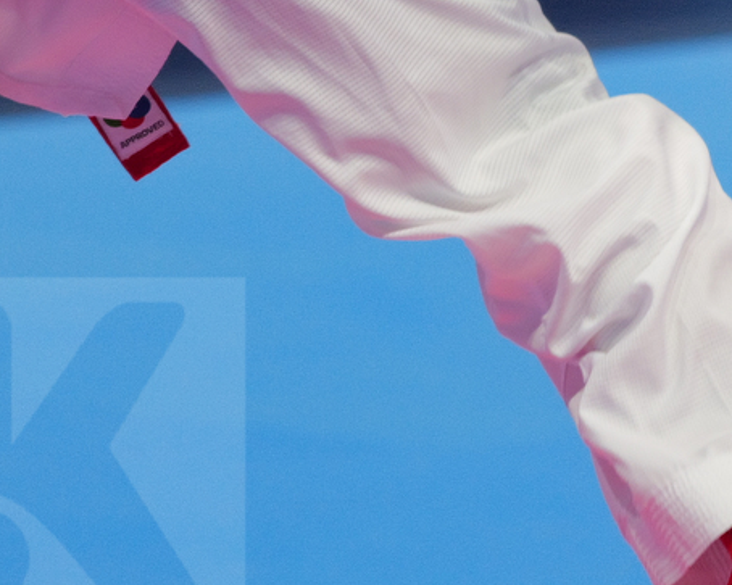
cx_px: 1396
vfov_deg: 2.5
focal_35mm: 614
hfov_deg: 3.1
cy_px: -239
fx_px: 13299
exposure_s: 1/1000
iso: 1600
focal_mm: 119
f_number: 2.8
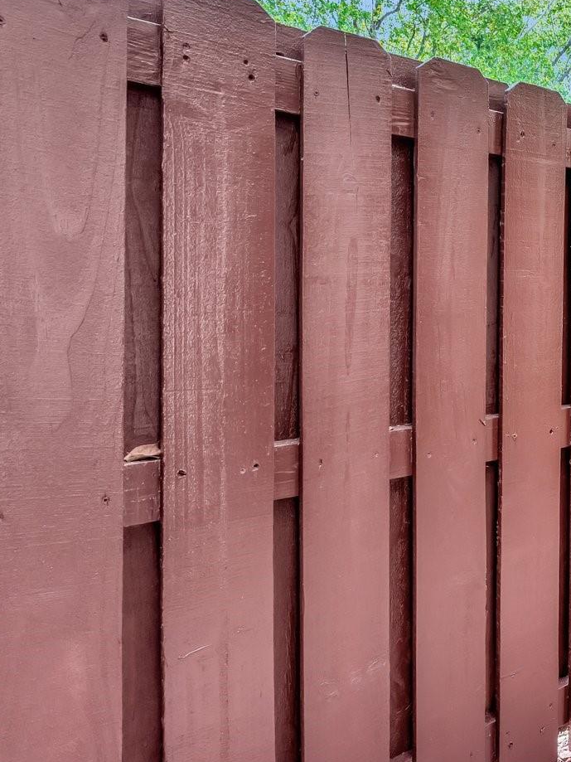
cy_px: 328
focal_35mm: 32
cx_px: 762
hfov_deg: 32.2
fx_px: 698
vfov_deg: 57.0
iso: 500
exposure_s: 1/80
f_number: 8
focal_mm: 14.8
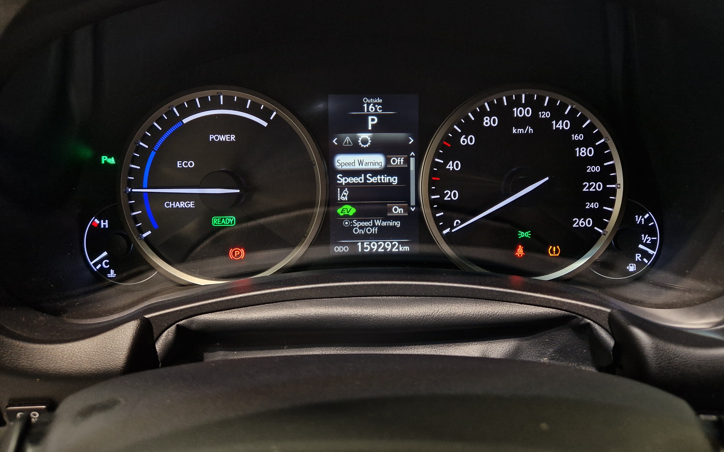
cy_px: 184
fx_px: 493
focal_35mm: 25
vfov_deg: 49.0
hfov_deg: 72.5
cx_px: 371
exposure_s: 1/100
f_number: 1.8
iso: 200
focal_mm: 5.4
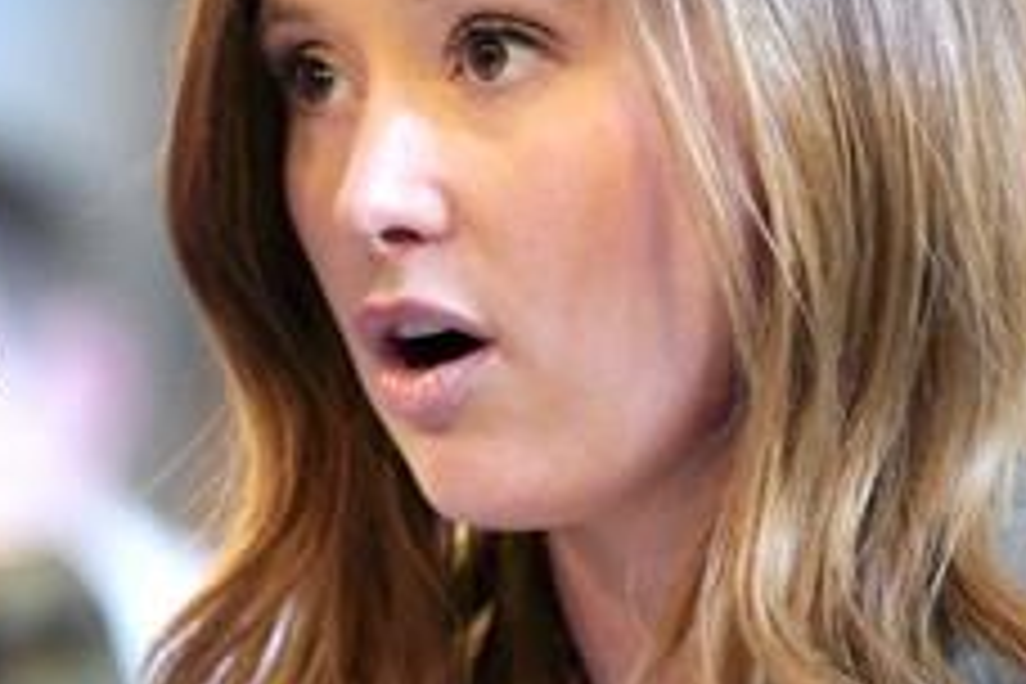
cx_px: 464
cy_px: 299
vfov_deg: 2.4
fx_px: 16272
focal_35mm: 571
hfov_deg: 3.6
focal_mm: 200
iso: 5000
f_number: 2.8
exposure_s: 1/250
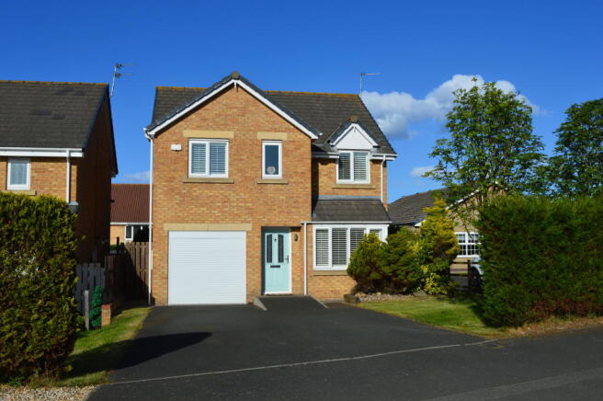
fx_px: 602
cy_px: 200
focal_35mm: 36
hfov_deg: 53.2
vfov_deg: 36.8
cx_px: 302
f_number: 11
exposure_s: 1/500
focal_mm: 24
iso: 200
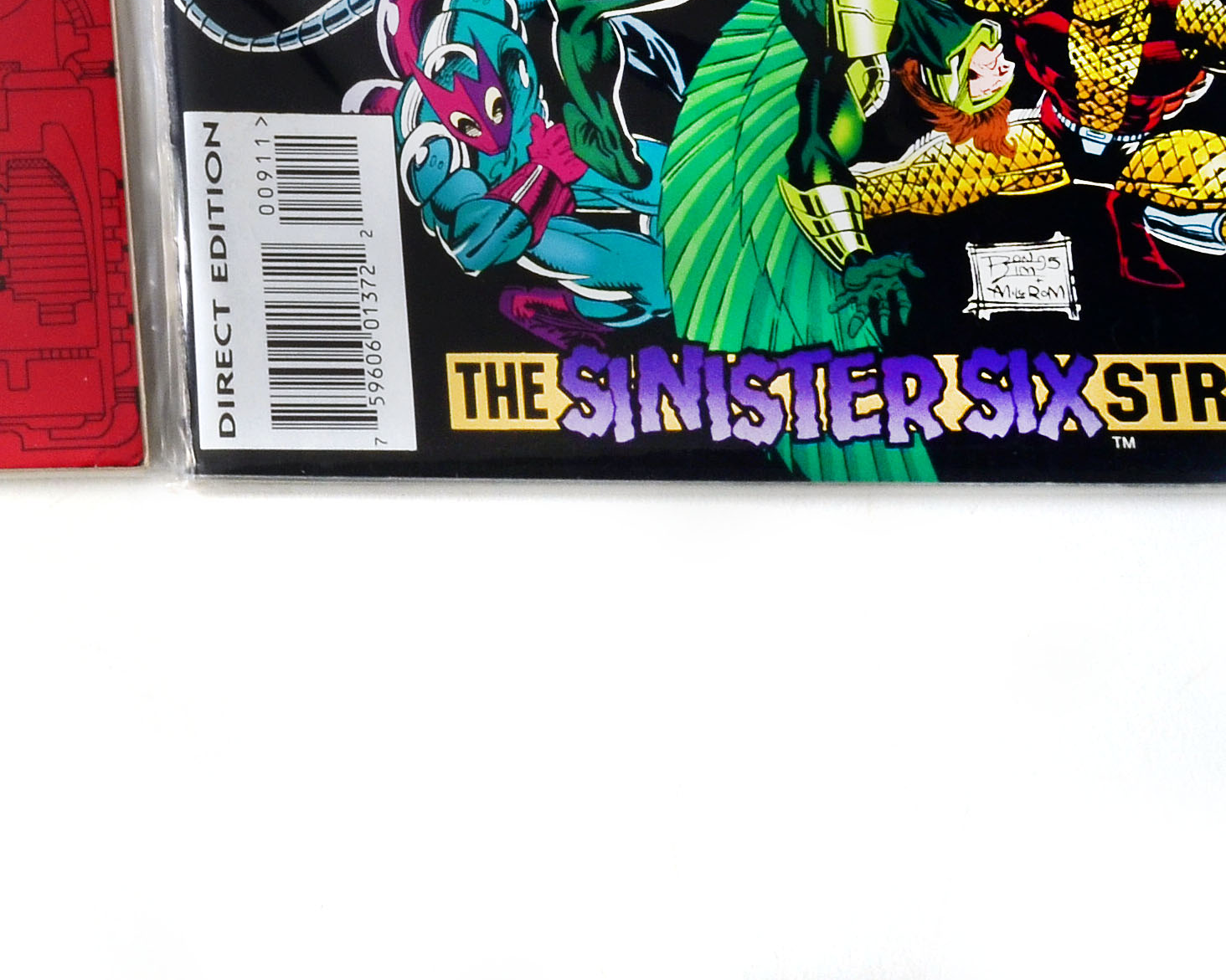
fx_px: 3829
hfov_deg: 16.9
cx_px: -470
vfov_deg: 14.0
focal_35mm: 106
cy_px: -328
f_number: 14
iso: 200
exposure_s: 1/160
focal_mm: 23
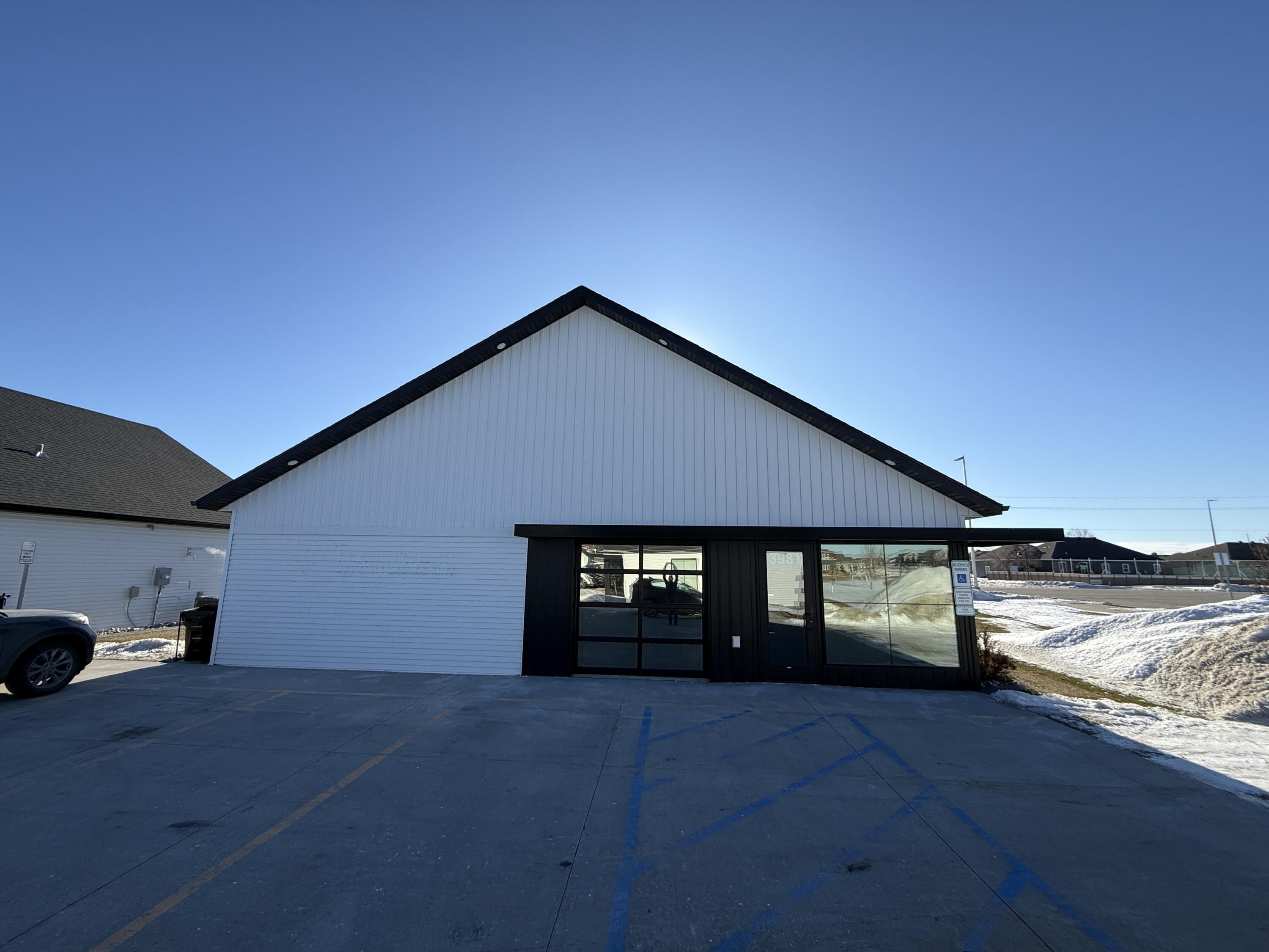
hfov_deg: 102.1
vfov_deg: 85.7
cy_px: 476
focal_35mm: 14
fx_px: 513
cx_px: 634
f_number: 2.2
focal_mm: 2.22
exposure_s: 1/1961
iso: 50
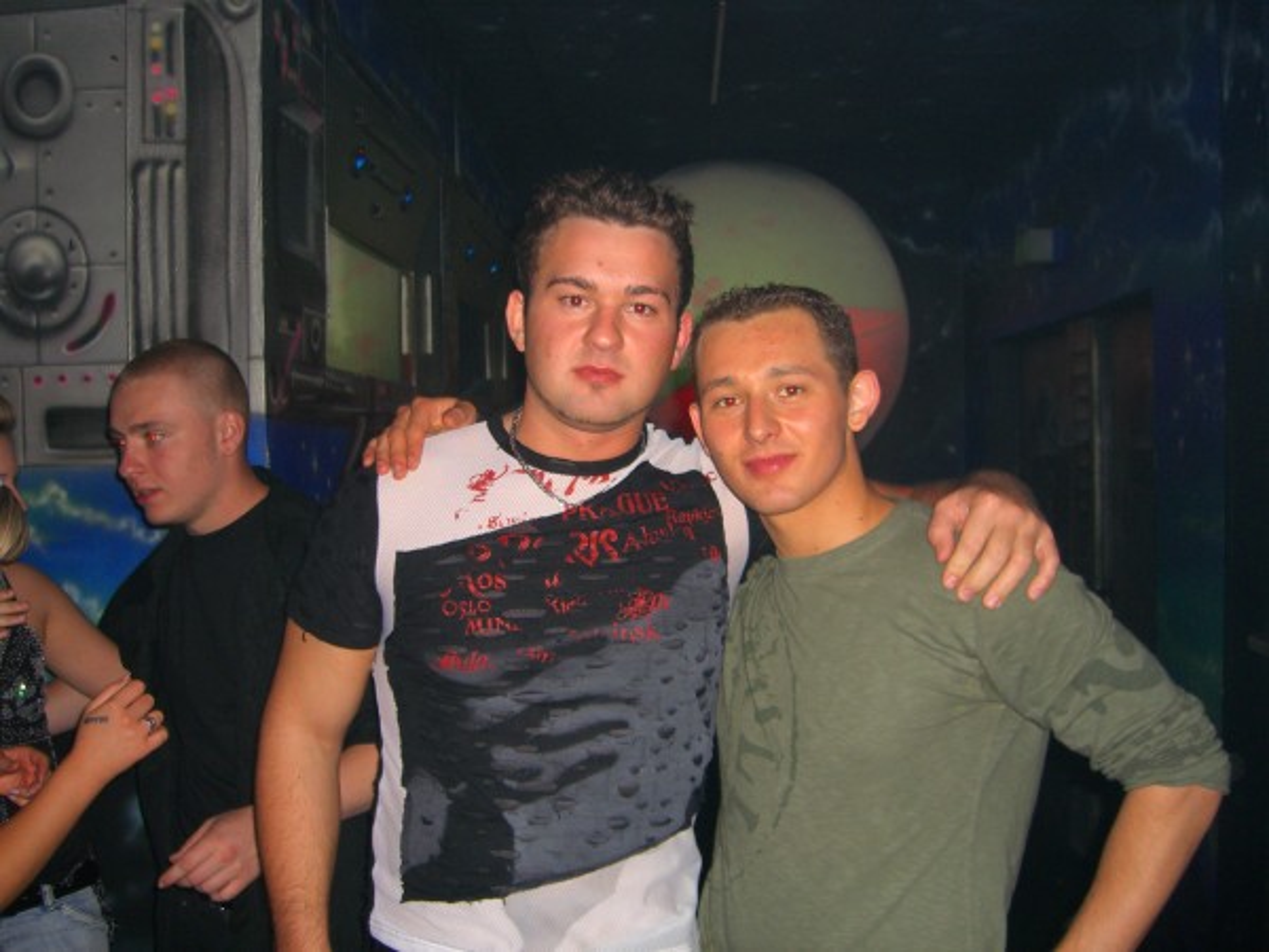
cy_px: 476
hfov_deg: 49.0
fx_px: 1393
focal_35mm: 38
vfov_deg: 37.7
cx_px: 634
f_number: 2.8
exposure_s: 1/60
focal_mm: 7.9
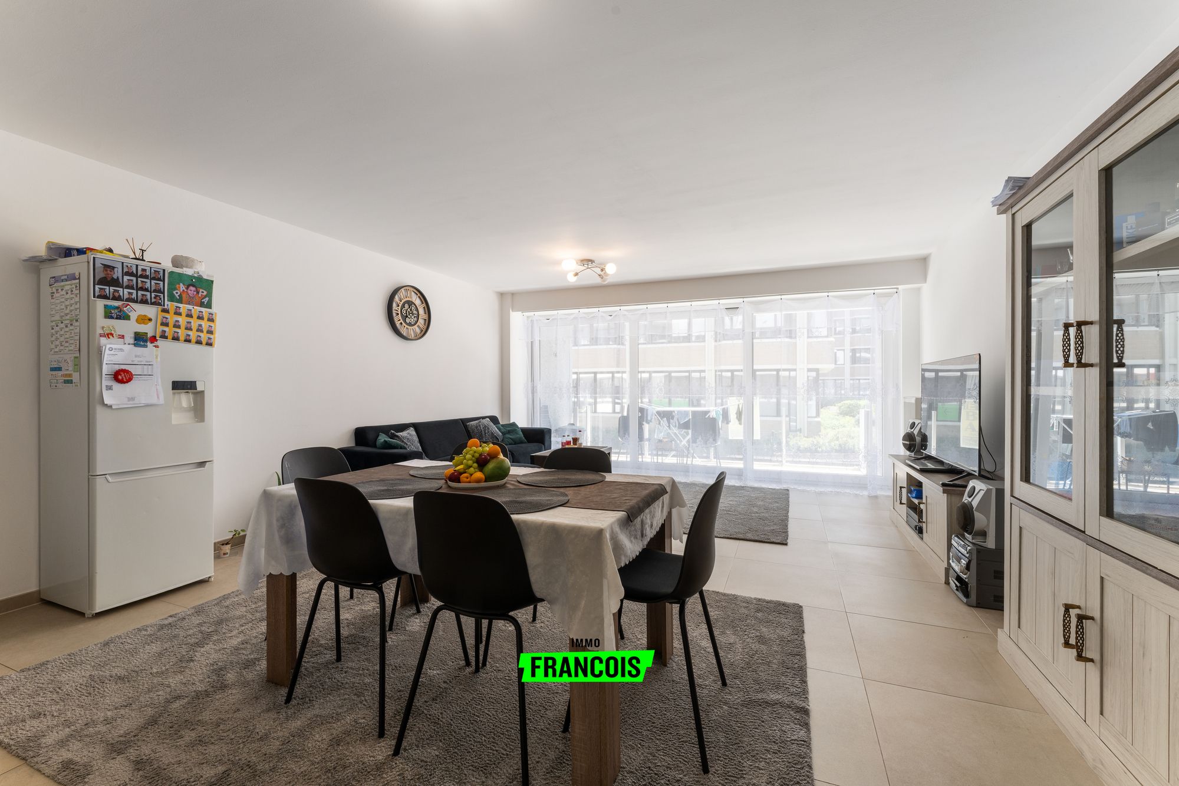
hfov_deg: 100.8
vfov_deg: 77.7
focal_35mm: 15
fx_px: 488
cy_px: 393
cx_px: 590
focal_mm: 14.9
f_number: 11
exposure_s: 1/4
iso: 250
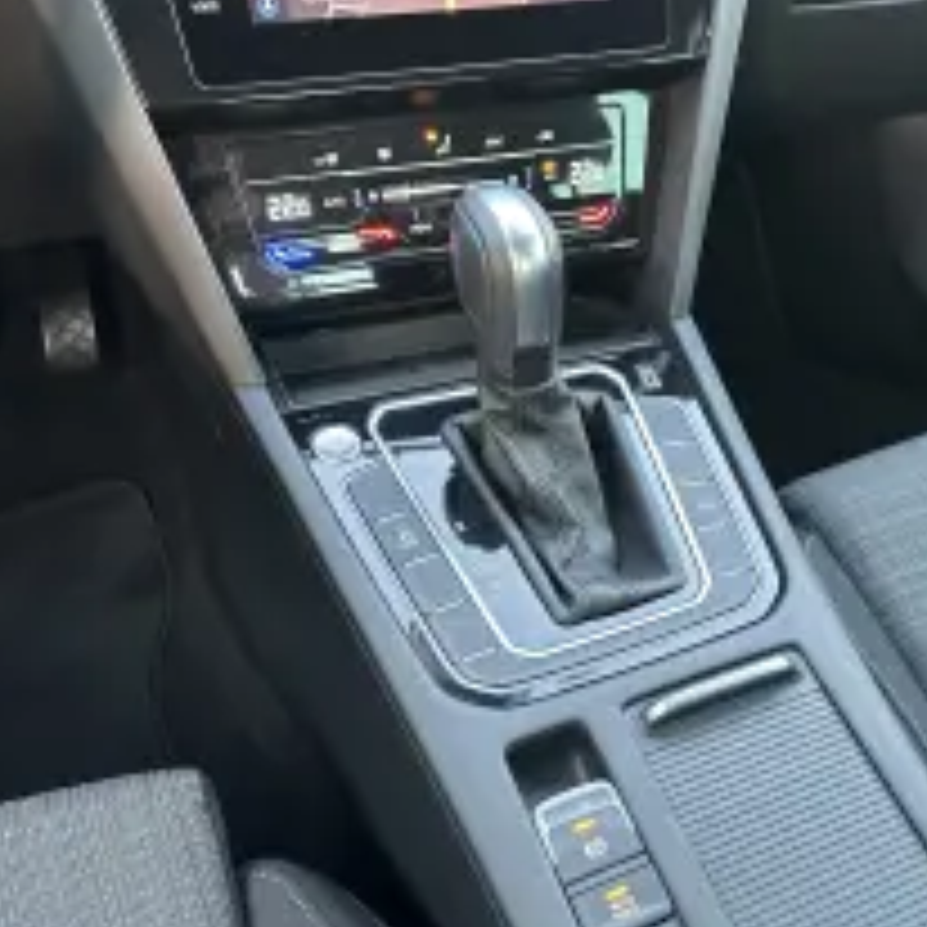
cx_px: 608
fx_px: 1121
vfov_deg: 44.8
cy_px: 518
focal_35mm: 37
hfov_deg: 44.4
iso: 640
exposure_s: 1/58
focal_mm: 6.86
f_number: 1.78
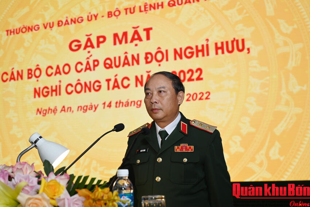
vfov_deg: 31.2
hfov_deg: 45.4
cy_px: 104
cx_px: 155
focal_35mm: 43
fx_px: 370
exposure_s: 1/80
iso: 200
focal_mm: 43
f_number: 4.5
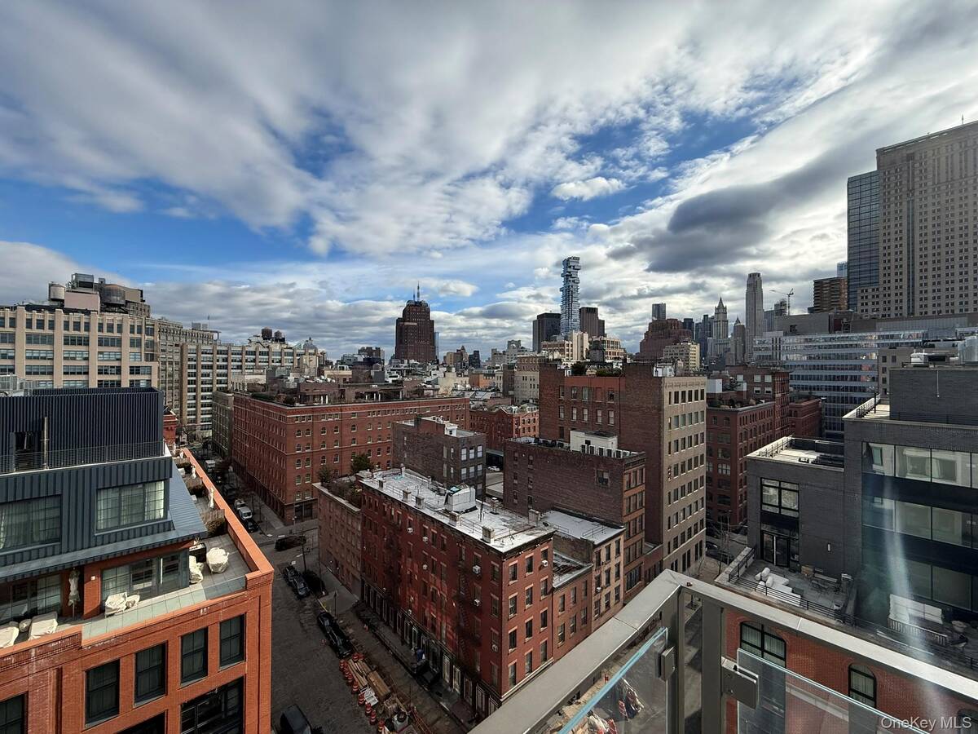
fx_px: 396
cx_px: 489
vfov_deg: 85.7
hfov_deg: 102.1
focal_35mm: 14
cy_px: 367
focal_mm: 2.22
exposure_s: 1/2410
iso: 50
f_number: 2.2
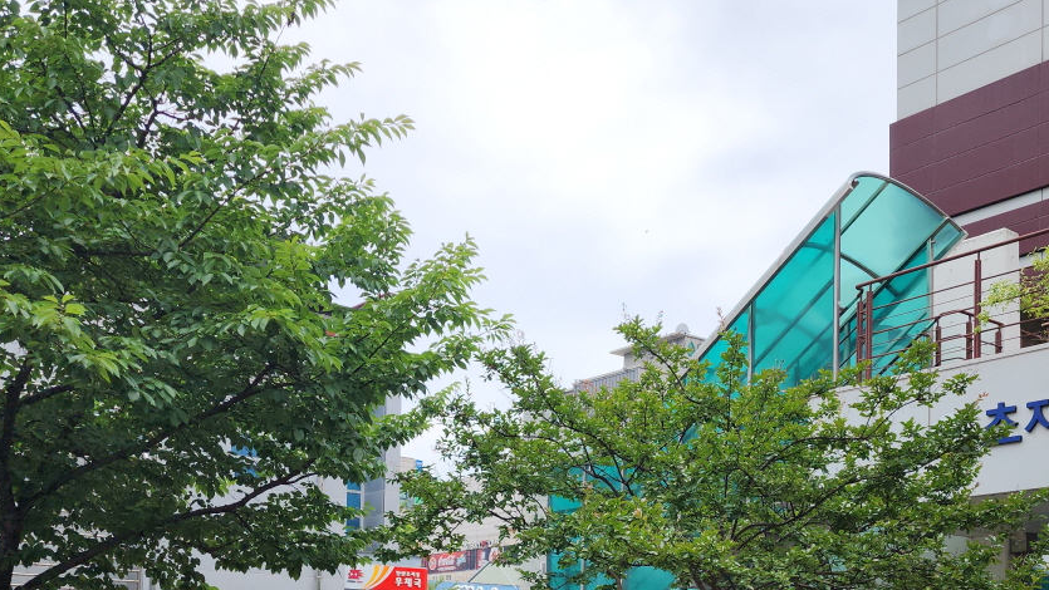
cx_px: 584
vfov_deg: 25.3
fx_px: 1252
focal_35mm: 45
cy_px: 583
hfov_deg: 45.4
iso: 12
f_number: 1.8
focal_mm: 6.4
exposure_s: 1/799
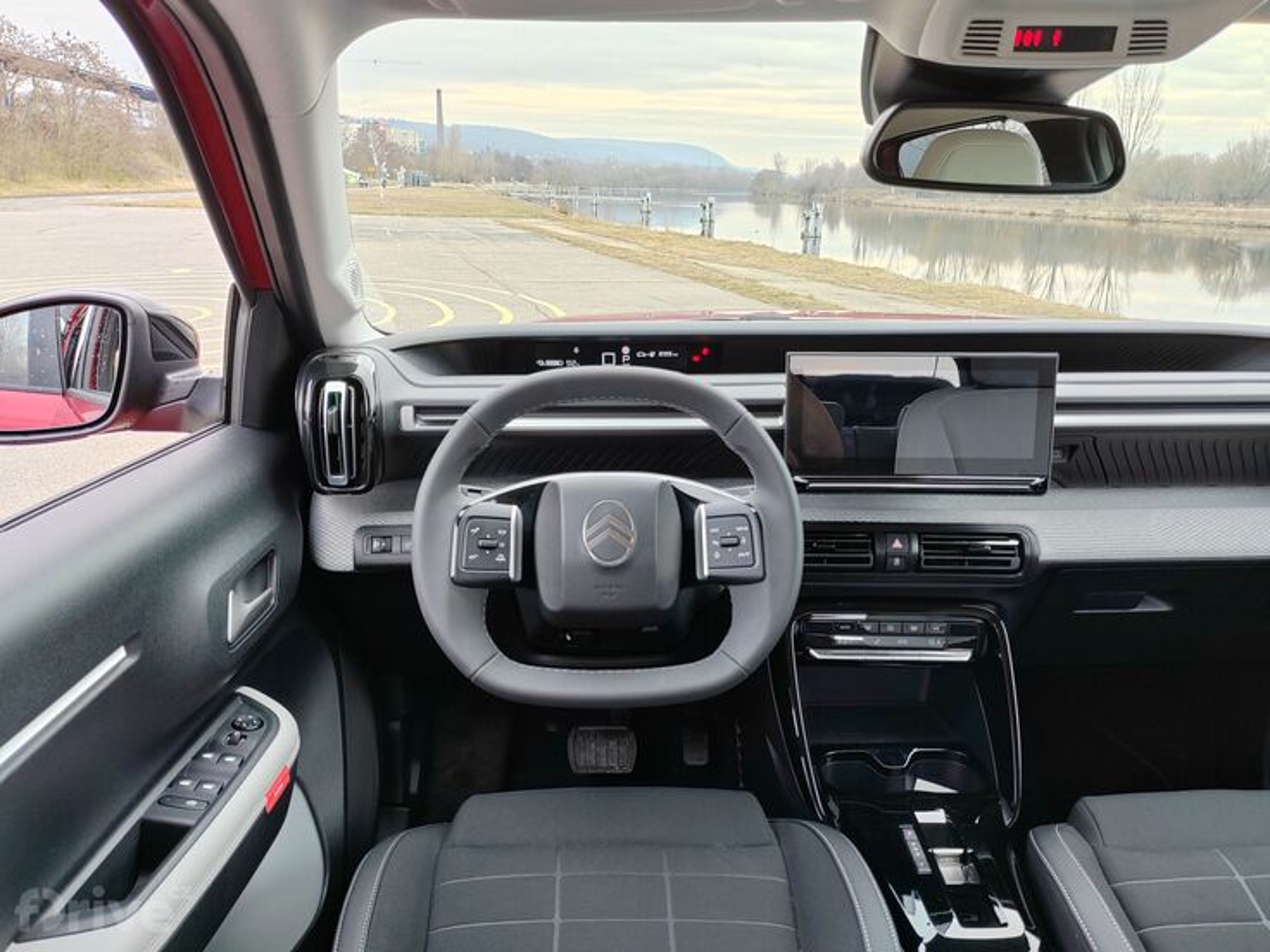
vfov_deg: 51.4
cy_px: 476
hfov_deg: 65.3
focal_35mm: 27
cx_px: 635
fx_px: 991
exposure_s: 1/160
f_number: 1.9
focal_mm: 5.52
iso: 100
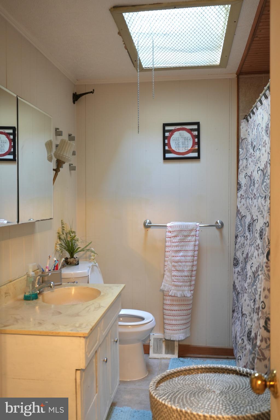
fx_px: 373
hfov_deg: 41.1
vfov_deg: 58.7
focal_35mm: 32
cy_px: 210
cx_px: 140
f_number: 4
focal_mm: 32
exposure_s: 1/2.5
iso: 500
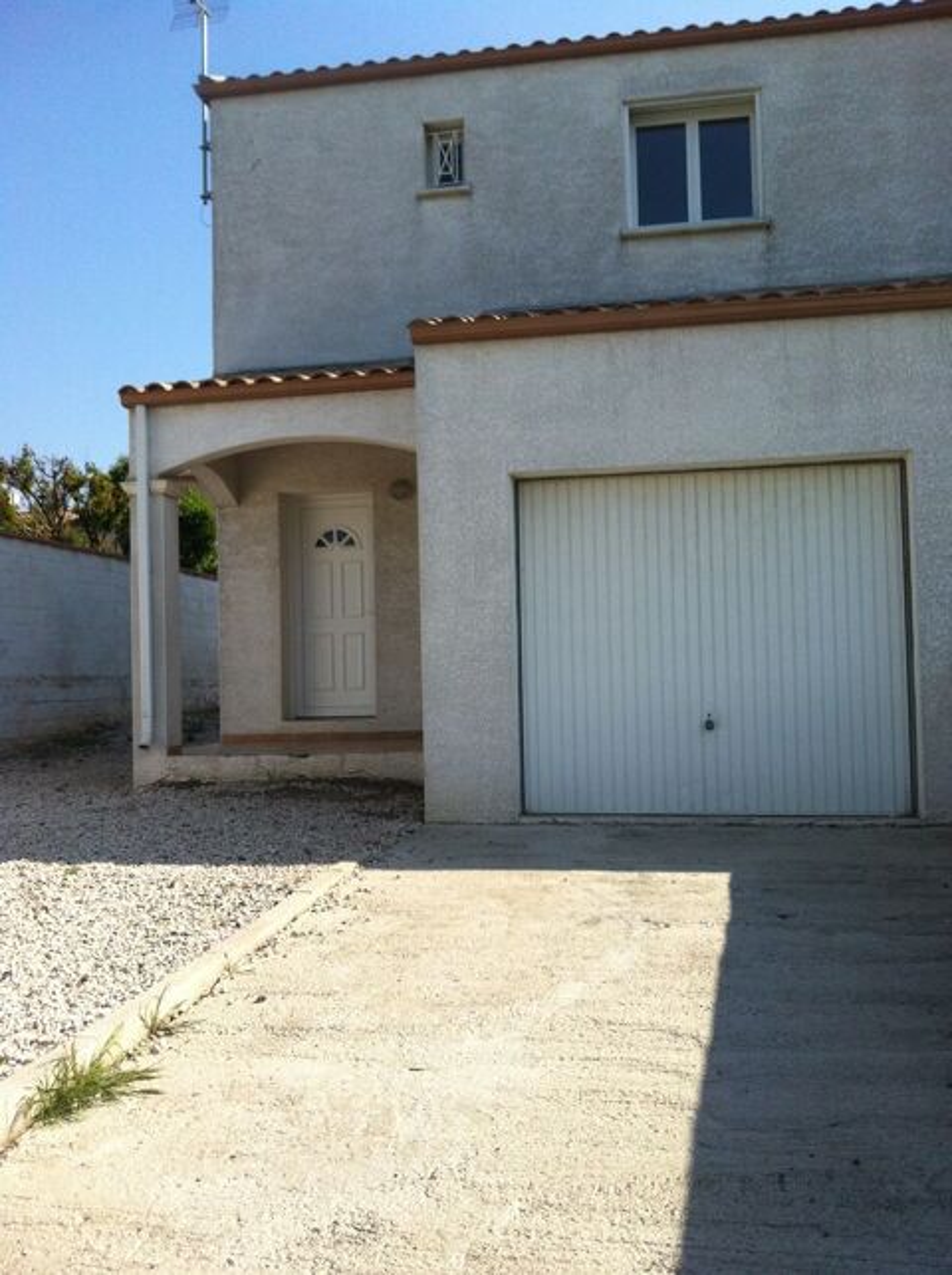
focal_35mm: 35
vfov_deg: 52.7
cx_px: 476
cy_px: 638
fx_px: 1287
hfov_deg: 40.6
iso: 80
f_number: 2.8
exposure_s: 1/1508
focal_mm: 3.85
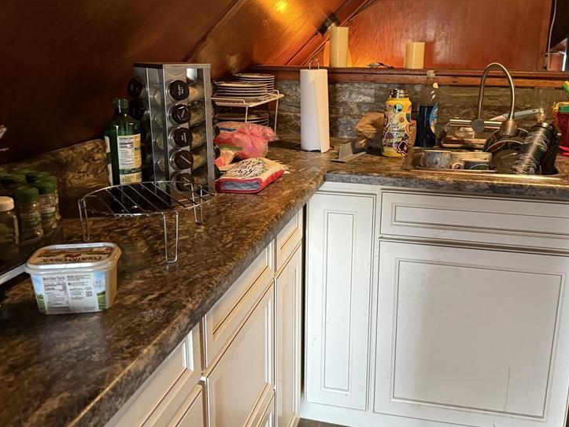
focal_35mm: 34
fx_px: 559
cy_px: 190
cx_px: 308
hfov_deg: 53.9
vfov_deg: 41.7
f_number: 1.78
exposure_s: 1/40
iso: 640
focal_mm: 6.76
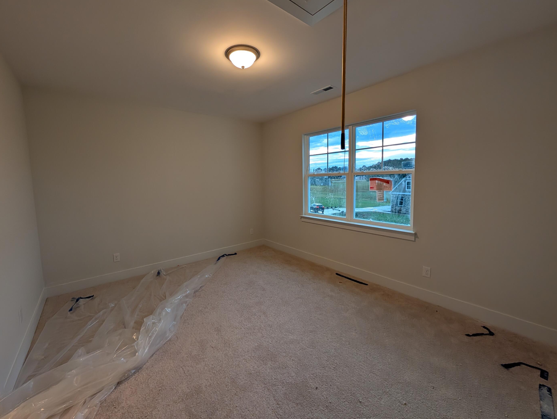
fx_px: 209
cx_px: 262
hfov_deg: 106.0
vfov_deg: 89.9
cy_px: 196
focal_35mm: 13
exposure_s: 1/120
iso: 102
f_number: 1.7
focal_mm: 2.02
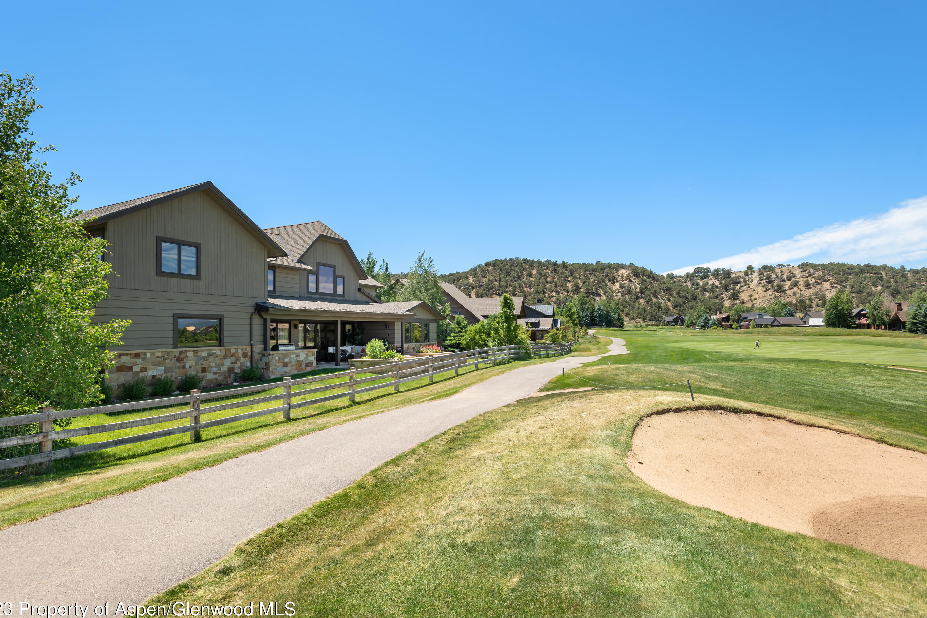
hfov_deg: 90.0
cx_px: 448
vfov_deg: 67.4
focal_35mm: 18
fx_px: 464
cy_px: 312
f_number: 7.1
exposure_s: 1/60
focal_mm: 17
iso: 100
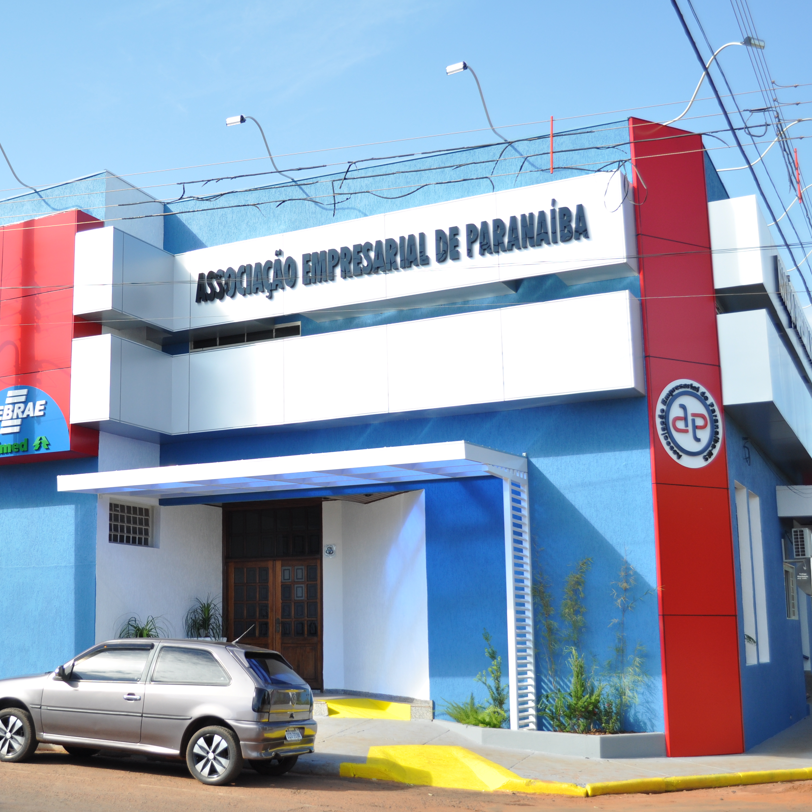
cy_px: 412
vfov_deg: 39.2
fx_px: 1141
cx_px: 263
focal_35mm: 43
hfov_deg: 38.7
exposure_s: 1/640
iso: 250
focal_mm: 22
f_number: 4
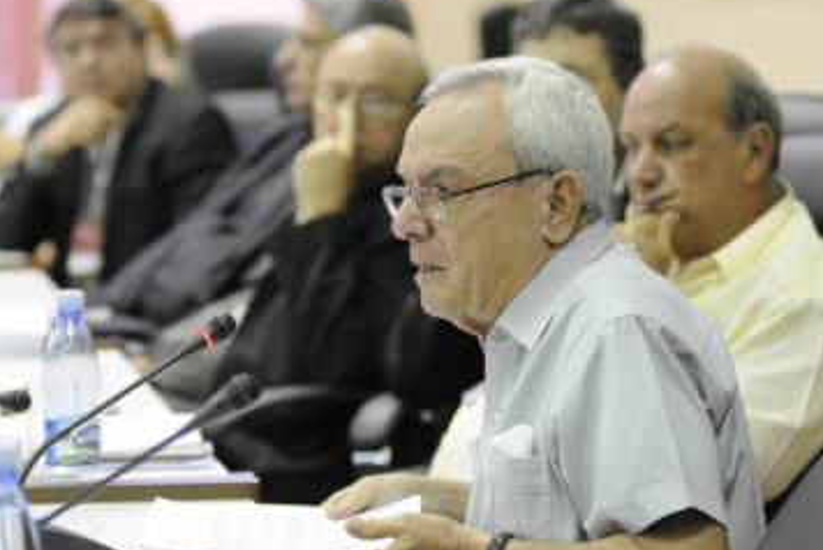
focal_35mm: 158
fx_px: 3615
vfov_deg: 8.7
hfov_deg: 13.0
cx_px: 356
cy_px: 261
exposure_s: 1/60
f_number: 3.2
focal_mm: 92
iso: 2000
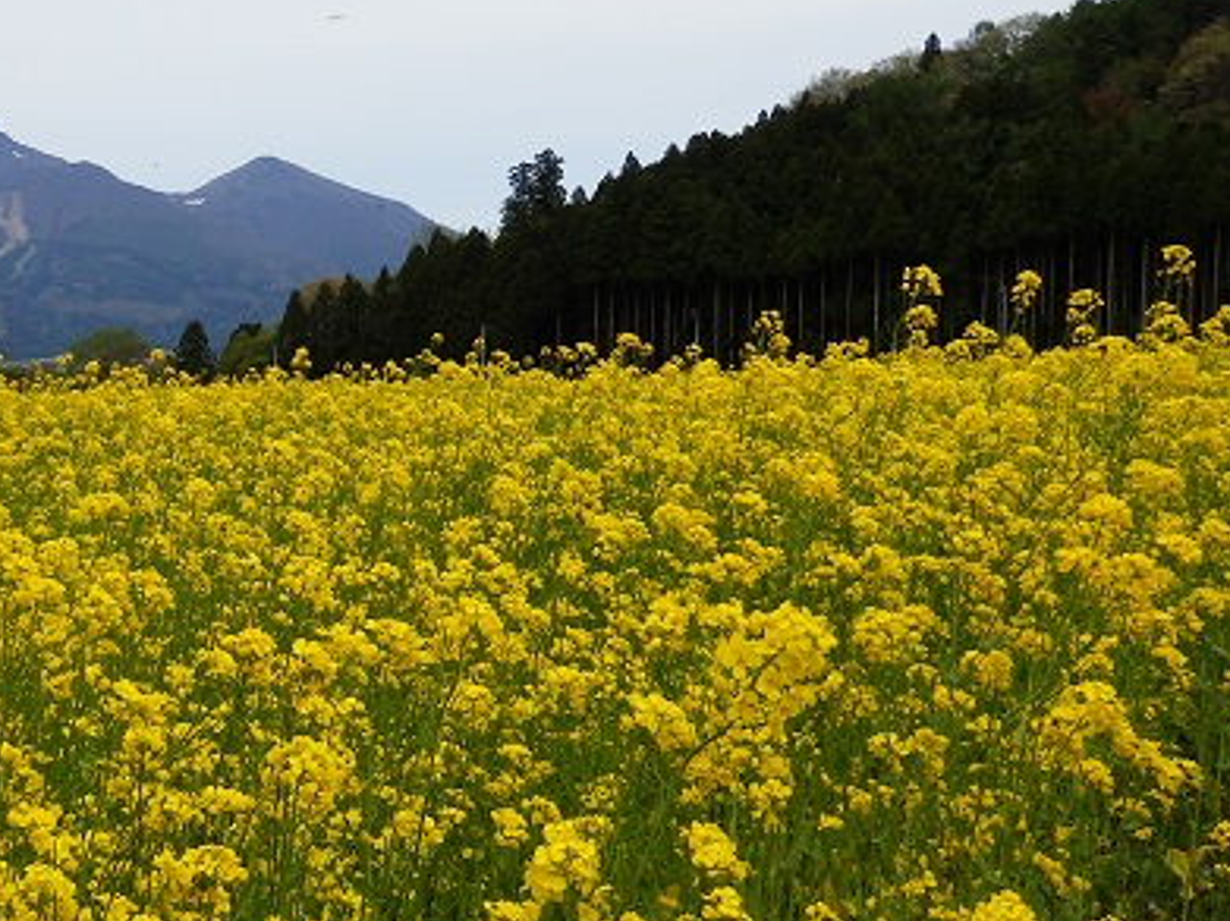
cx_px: 236
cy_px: 437
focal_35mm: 48
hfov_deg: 38.1
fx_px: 1705
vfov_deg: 30.2
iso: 80
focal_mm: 4.5
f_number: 8.7
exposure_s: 1/160
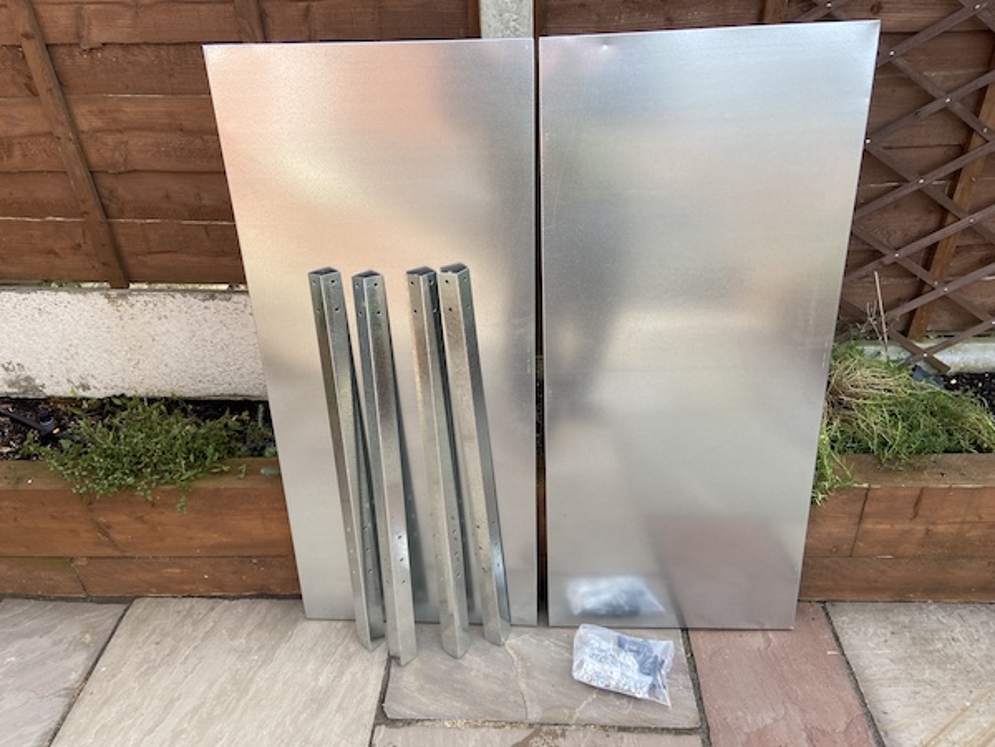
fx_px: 747
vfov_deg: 53.1
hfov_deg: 67.3
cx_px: 498
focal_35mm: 26
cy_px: 374
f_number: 1.8
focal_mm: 4.25
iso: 32
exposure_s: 1/576
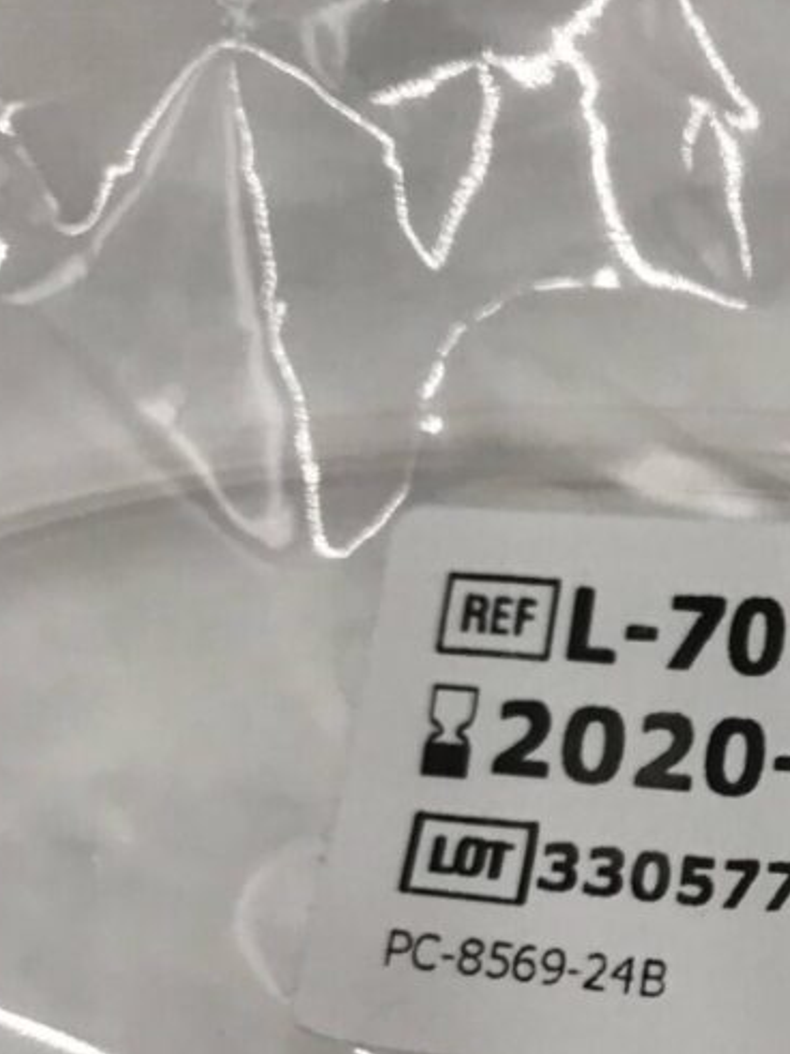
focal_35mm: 76
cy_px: 993
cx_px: 1041
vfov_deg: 24.7
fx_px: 2314
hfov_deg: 18.0
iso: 25
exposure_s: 1/40
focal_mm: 3.99
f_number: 1.8
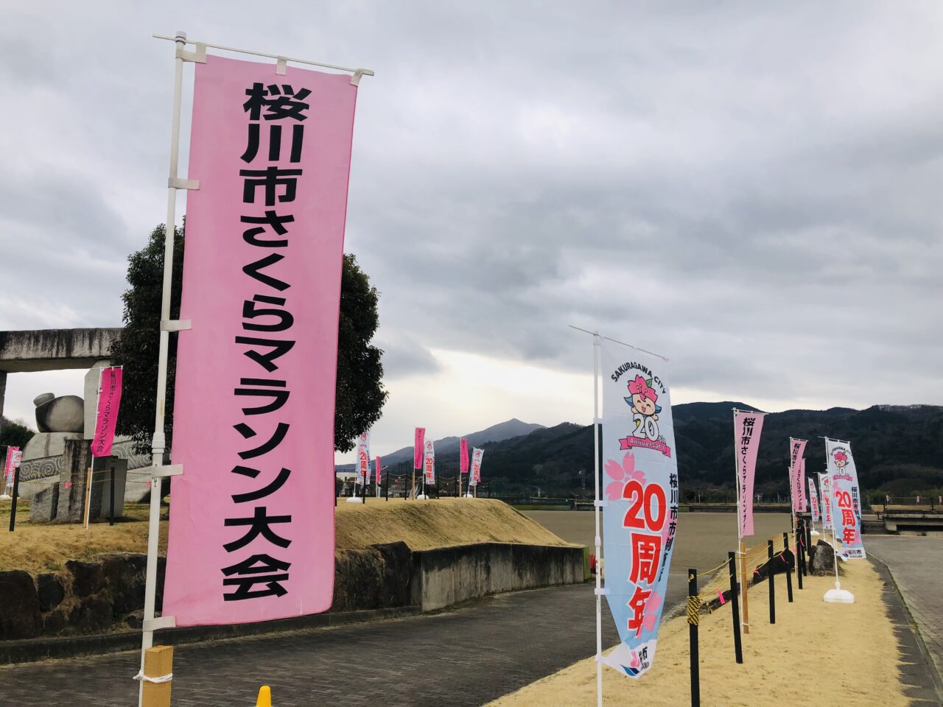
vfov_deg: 49.7
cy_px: 354
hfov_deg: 63.4
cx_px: 472
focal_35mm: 28
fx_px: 763
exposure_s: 1/246
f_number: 1.8
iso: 20
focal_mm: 3.99
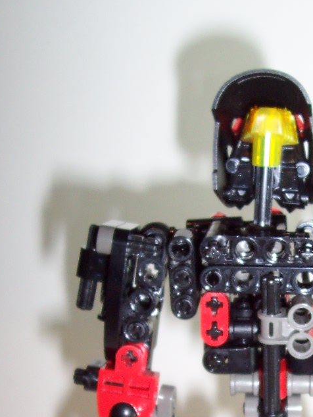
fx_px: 843
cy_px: 391
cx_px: 268
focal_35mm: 70
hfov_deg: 20.7
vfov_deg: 26.6
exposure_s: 1/60
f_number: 2.8
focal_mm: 5.6
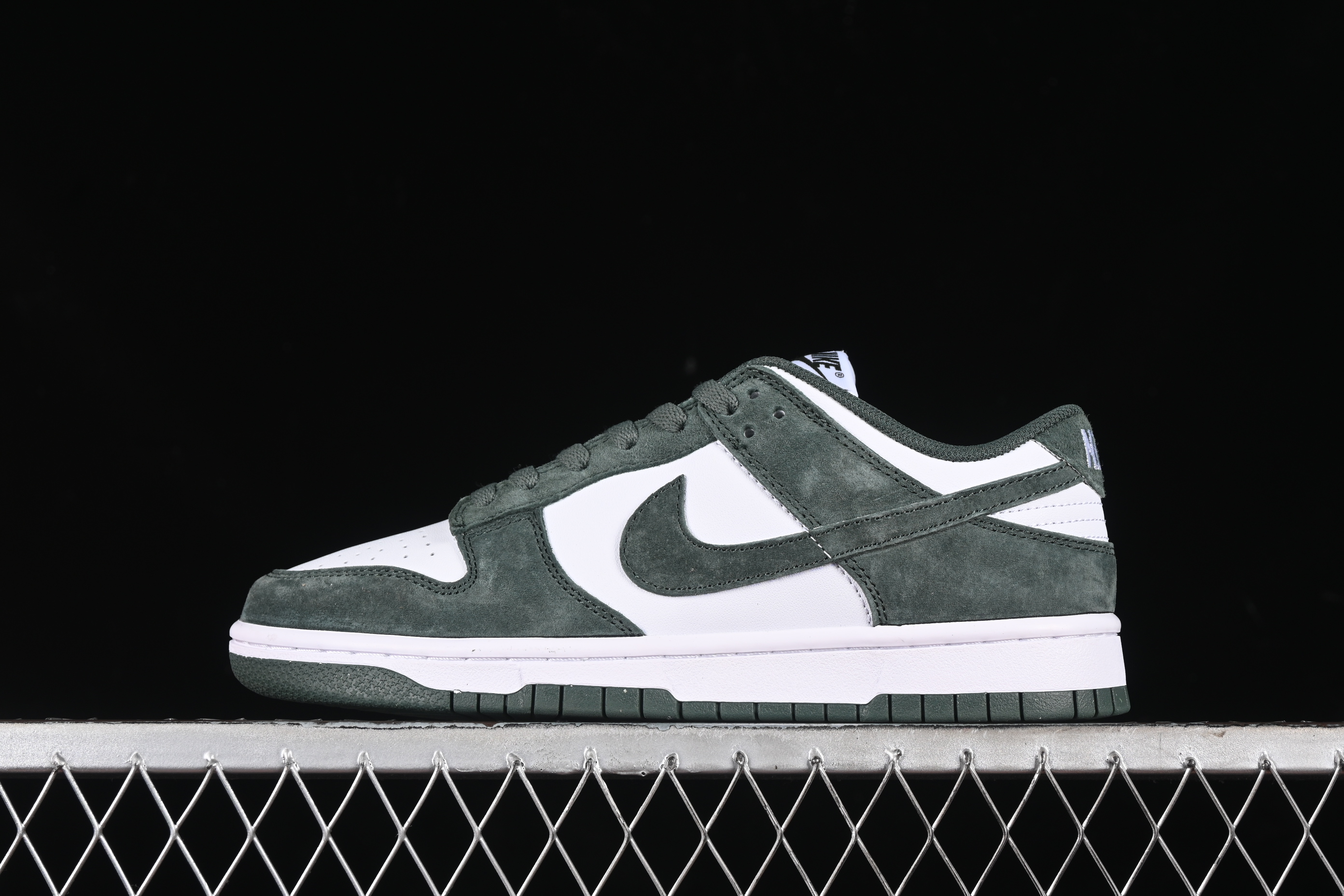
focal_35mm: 75
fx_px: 2800
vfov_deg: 18.2
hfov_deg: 27.0
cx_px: 672
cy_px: 448
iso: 160
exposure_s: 1/80
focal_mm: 50
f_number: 7.1
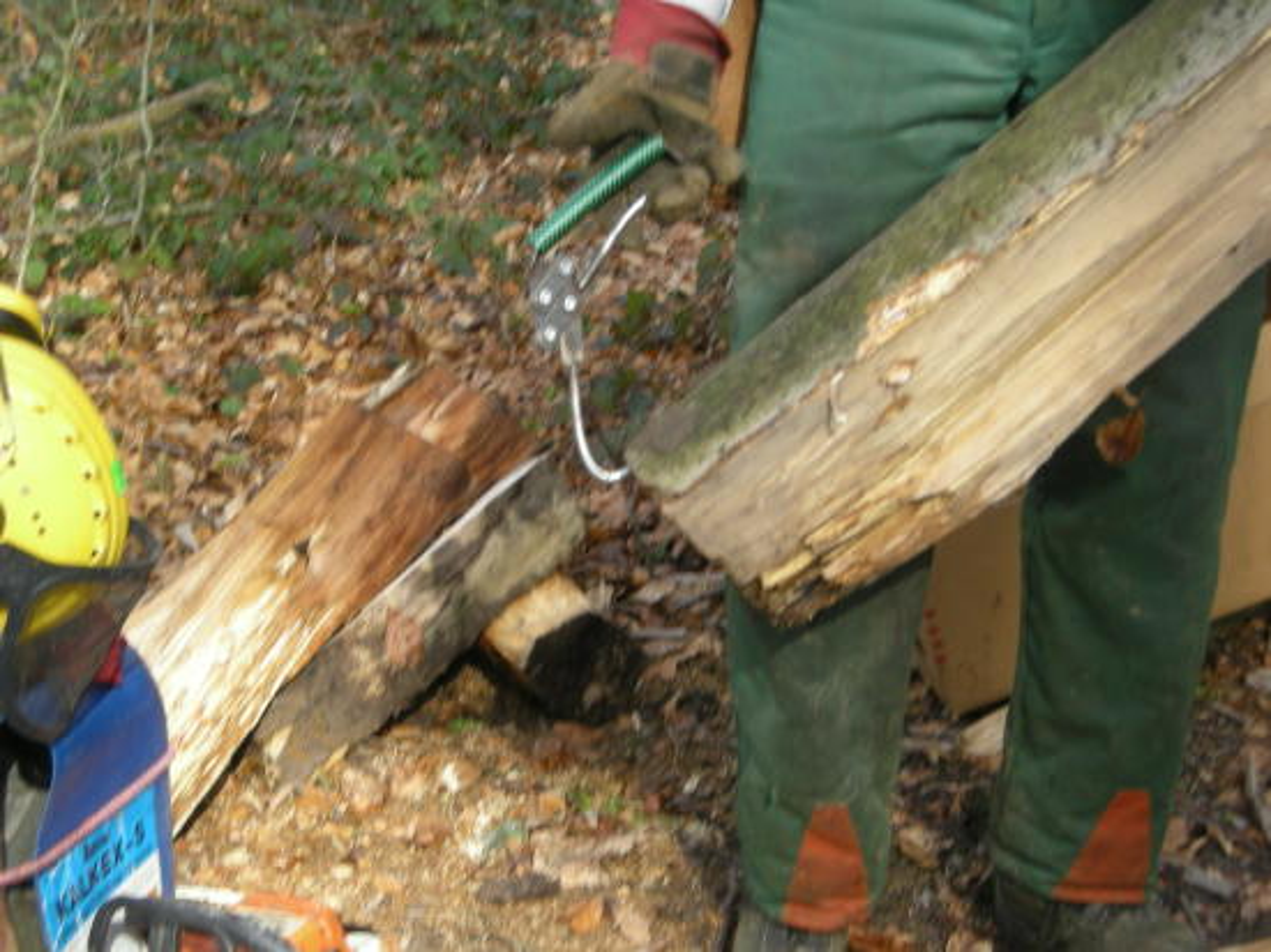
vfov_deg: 19.4
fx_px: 2790
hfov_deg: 25.7
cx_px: 636
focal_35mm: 76
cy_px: 476
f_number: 3.9
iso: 50
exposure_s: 1/99
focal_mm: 12.3
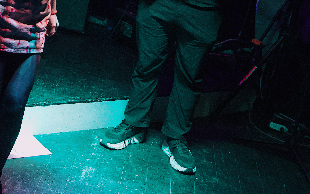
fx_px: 612
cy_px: -55
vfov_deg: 17.0
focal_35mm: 72
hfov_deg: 27.1
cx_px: 11
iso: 2000
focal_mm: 17
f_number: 2.8
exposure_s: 1/160
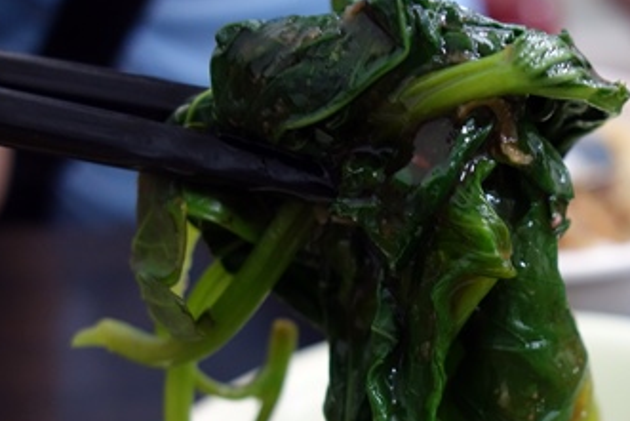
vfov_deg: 23.8
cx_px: 594
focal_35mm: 55
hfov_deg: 33.8
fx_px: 963
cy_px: 397
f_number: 3.2
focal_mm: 10.4
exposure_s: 1/30
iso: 500
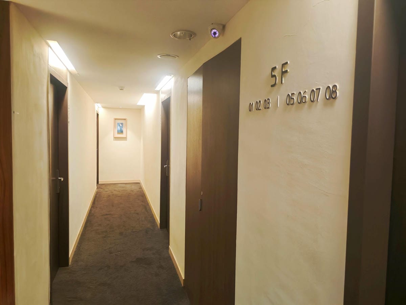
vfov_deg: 58.9
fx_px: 270
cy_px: 152
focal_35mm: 23
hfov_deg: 73.9
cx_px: 203
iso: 3200
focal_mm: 8.72
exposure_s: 1/360
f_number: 1.63
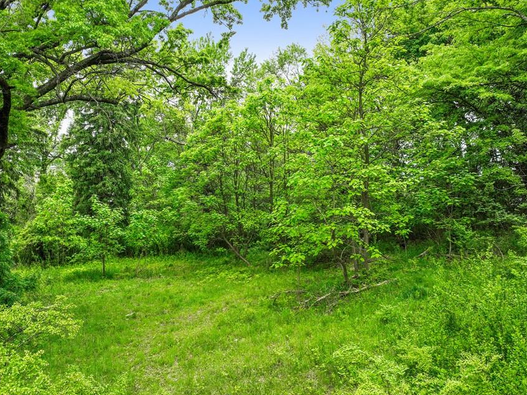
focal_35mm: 29
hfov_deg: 61.4
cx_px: 230
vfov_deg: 48.2
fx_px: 441
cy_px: 186
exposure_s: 1/1600
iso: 330
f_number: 2.8
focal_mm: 12.29
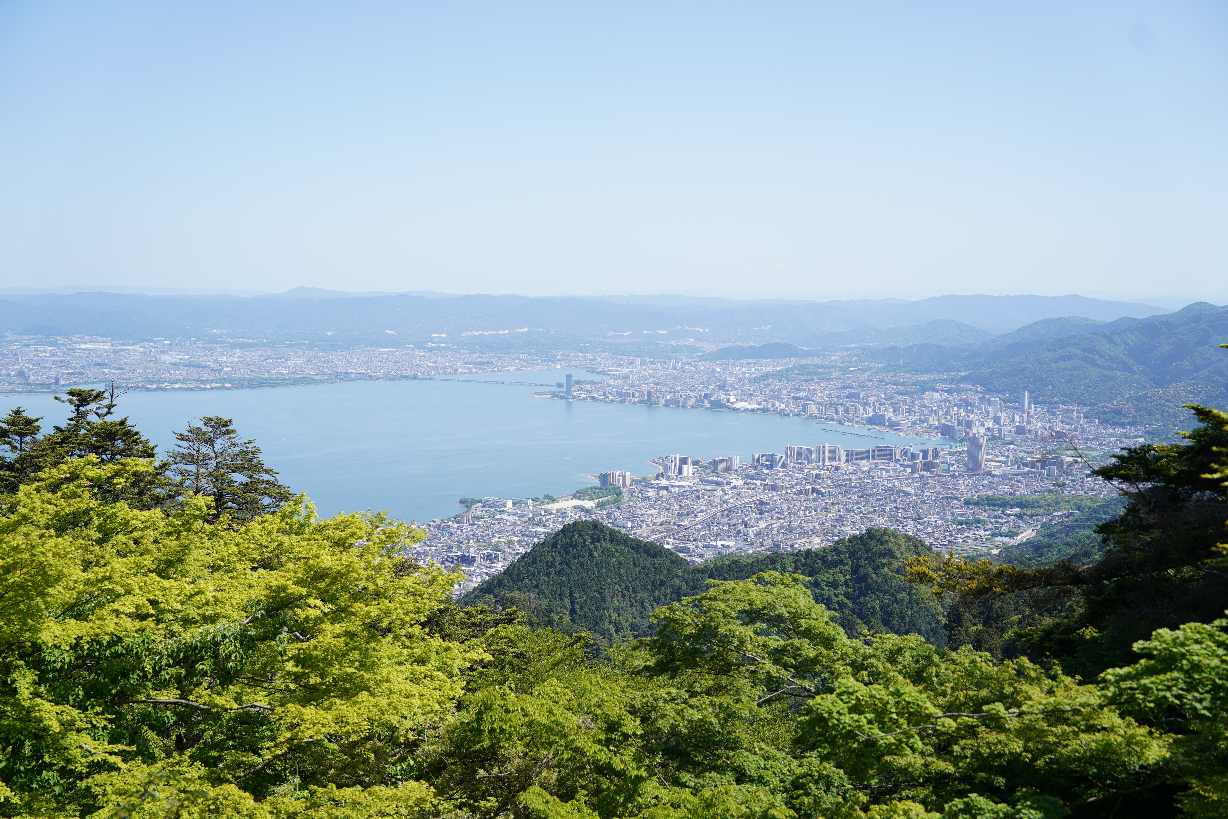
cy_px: 410
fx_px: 1501
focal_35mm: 44
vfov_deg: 30.5
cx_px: 614
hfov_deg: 44.5
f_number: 2.8
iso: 100
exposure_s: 1/1250
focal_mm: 44
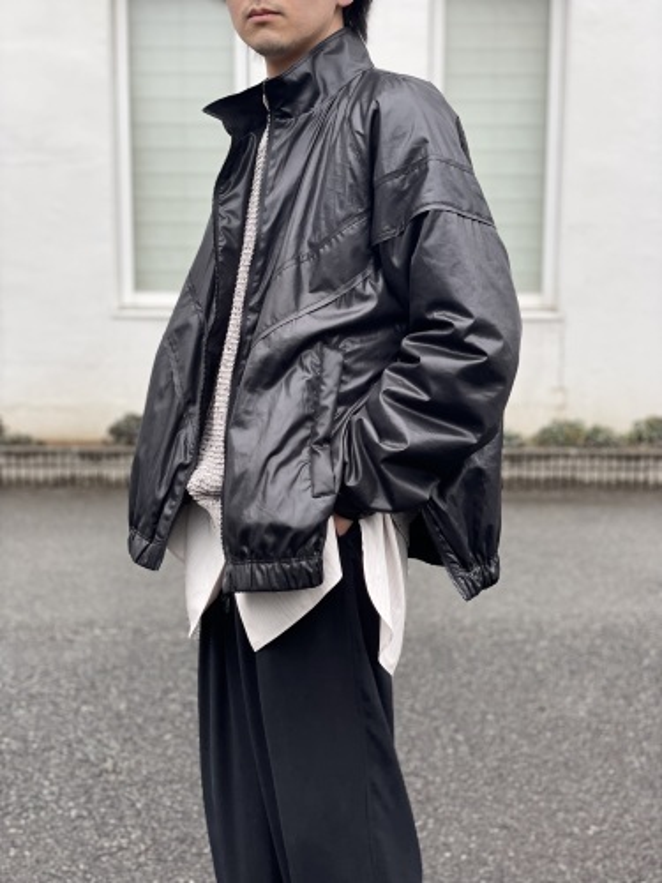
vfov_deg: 36.8
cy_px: 442
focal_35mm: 52
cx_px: 331
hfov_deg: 28.0
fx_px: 1326
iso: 25
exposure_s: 1/122
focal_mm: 6
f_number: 2
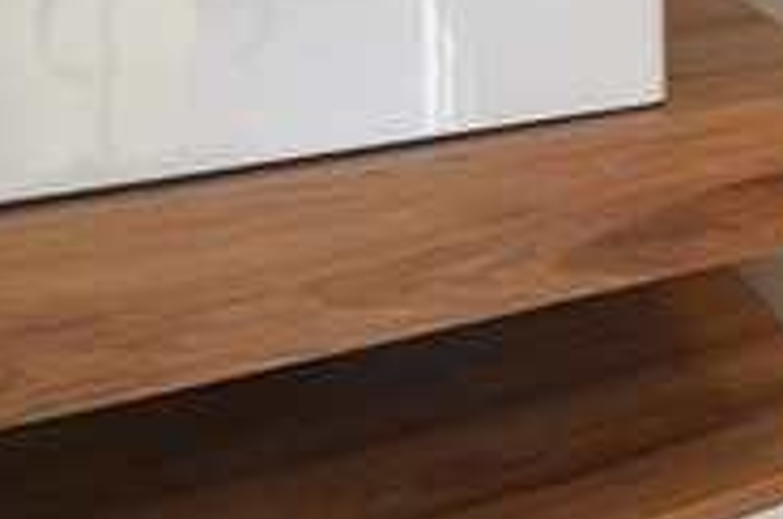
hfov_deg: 22.4
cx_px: 1364
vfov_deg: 20.1
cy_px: -230
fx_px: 1281
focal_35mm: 59
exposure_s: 1/60
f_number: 5.6
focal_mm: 10
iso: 360
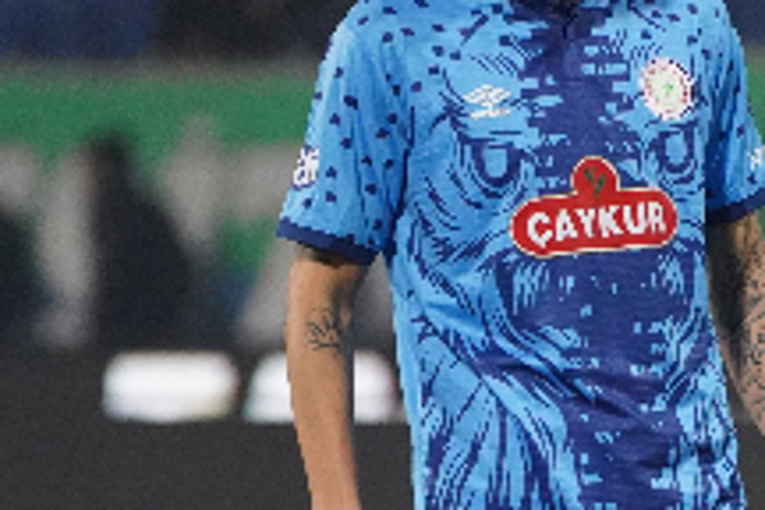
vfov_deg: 1.0
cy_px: 526
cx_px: 705
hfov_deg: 1.6
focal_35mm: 1329
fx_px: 28239
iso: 10000
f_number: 5.6
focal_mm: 358
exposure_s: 1/2000
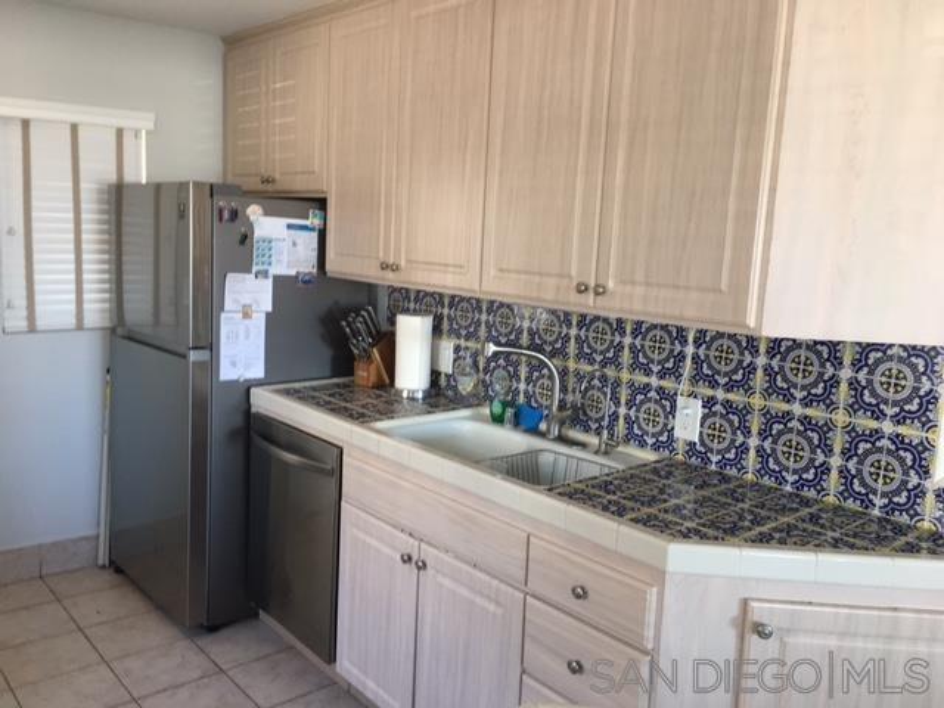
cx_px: 472
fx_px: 791
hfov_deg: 61.7
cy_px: 354
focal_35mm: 29
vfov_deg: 48.2
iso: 100
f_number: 2.2
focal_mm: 4.15
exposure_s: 1/30
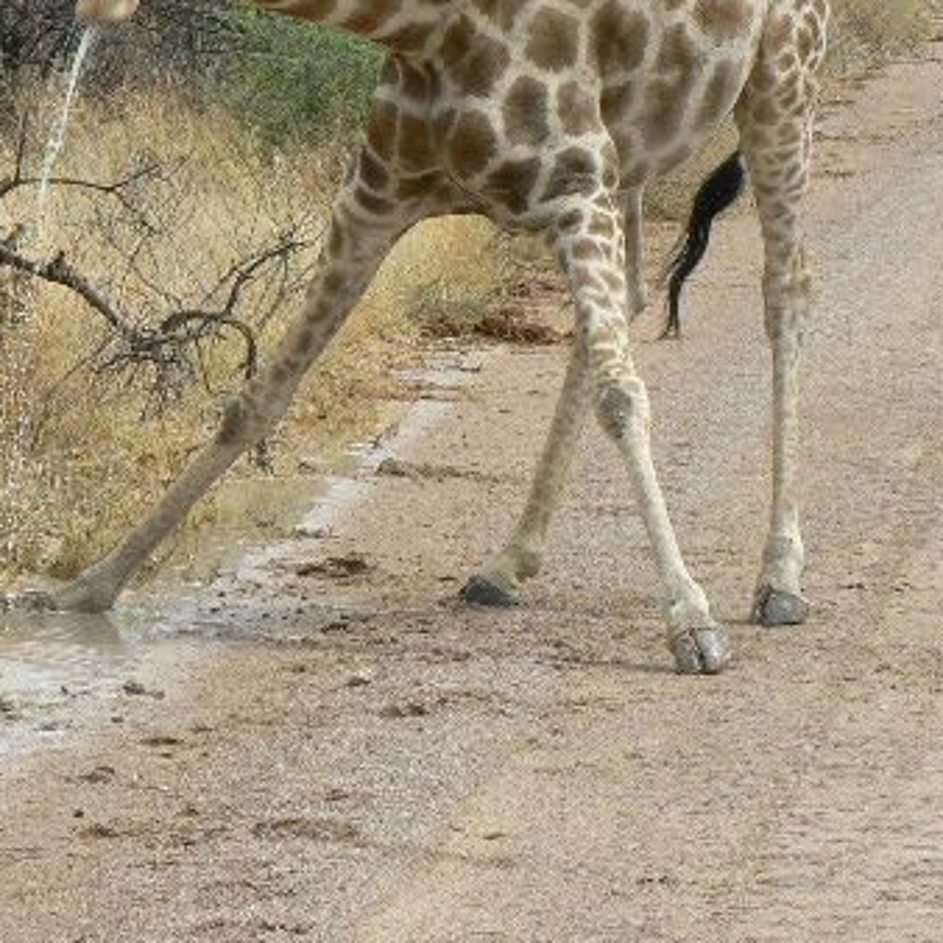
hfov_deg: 5.7
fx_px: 9400
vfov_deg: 5.7
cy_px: 326
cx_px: 377
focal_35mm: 305
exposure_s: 1/320
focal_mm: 30.4
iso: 80
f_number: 5.6
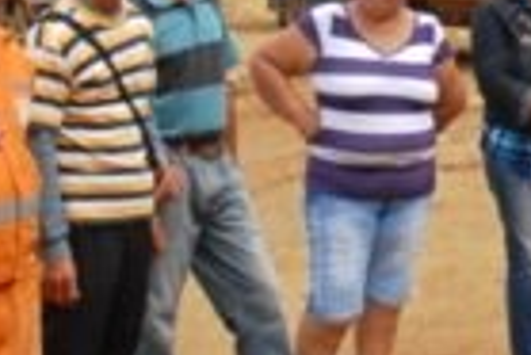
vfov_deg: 13.9
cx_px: 688
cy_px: -23
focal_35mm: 97
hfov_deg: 19.4
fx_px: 1432
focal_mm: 22
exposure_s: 1/2000
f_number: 3.5
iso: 400
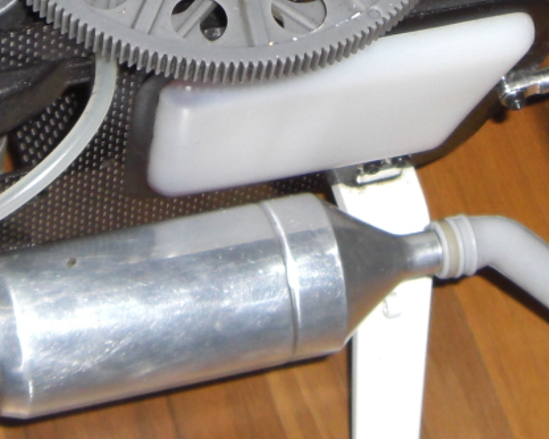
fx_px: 2324
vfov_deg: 10.6
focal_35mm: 143
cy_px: -95
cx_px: 235
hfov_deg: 13.5
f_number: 2.7
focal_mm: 6.2
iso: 100
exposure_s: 1/60
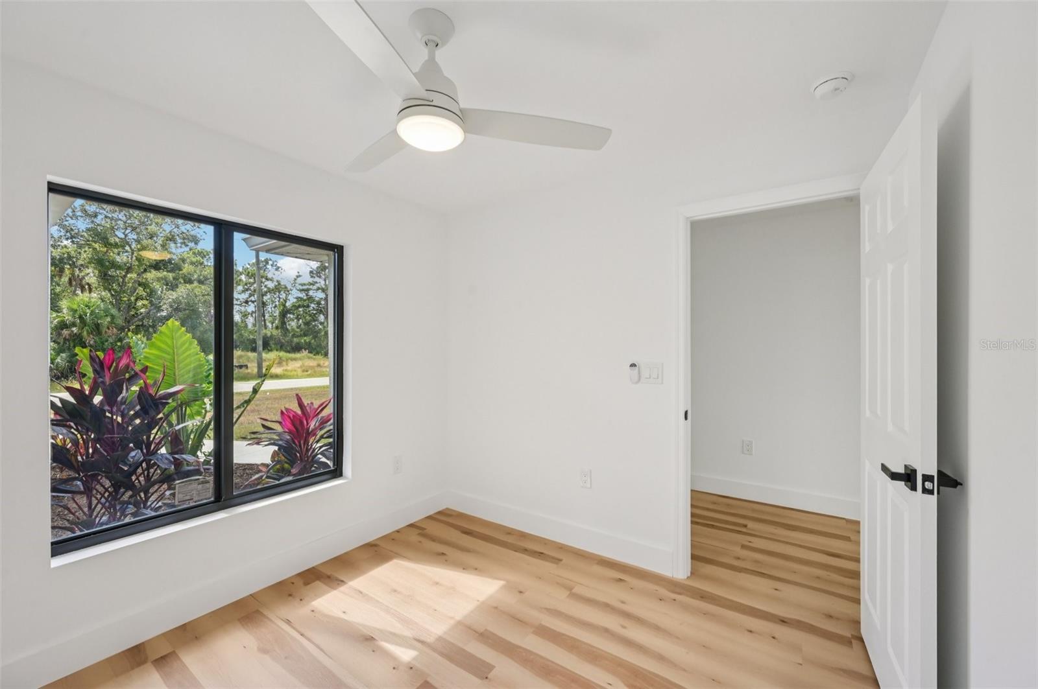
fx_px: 403
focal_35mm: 14
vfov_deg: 81.1
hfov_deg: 104.3
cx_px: 519
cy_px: 344
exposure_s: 1/80
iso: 400
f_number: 8
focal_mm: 14
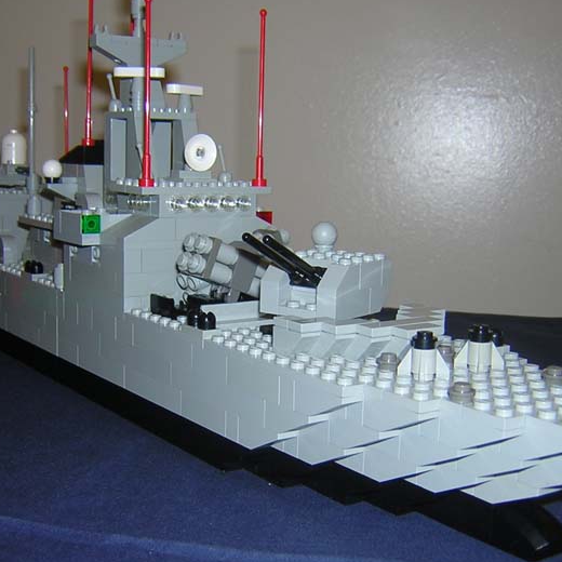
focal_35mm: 49
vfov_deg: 34.7
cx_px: 277
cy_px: 294
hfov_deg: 34.7
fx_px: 900
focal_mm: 4.7
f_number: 2.6
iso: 100
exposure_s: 1/60.1
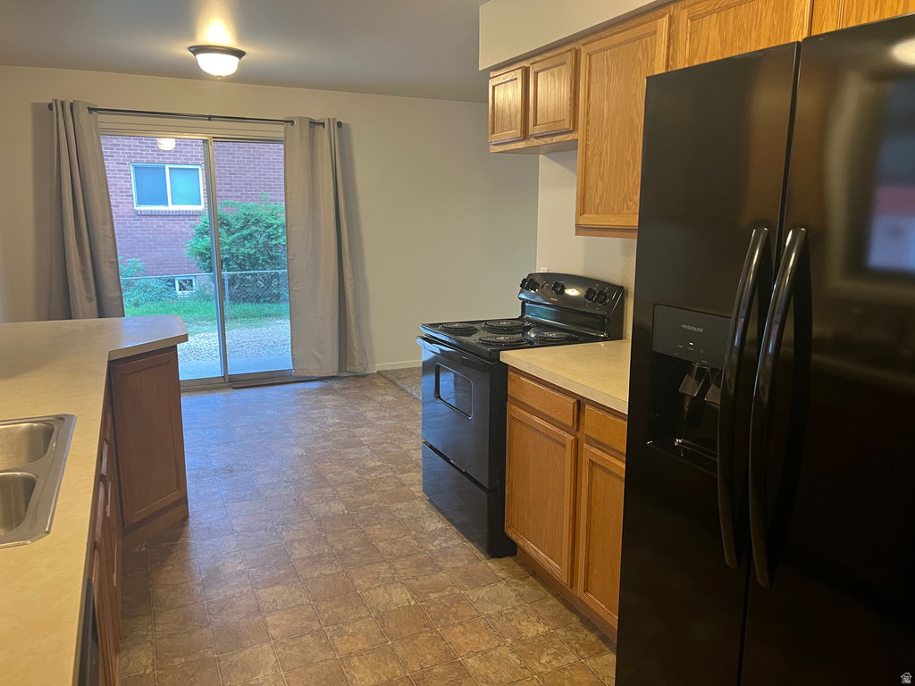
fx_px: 687
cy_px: 343
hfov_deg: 67.3
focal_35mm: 26
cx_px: 458
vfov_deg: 53.1
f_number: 1.5
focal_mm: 5.7
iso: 250
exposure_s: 1/60
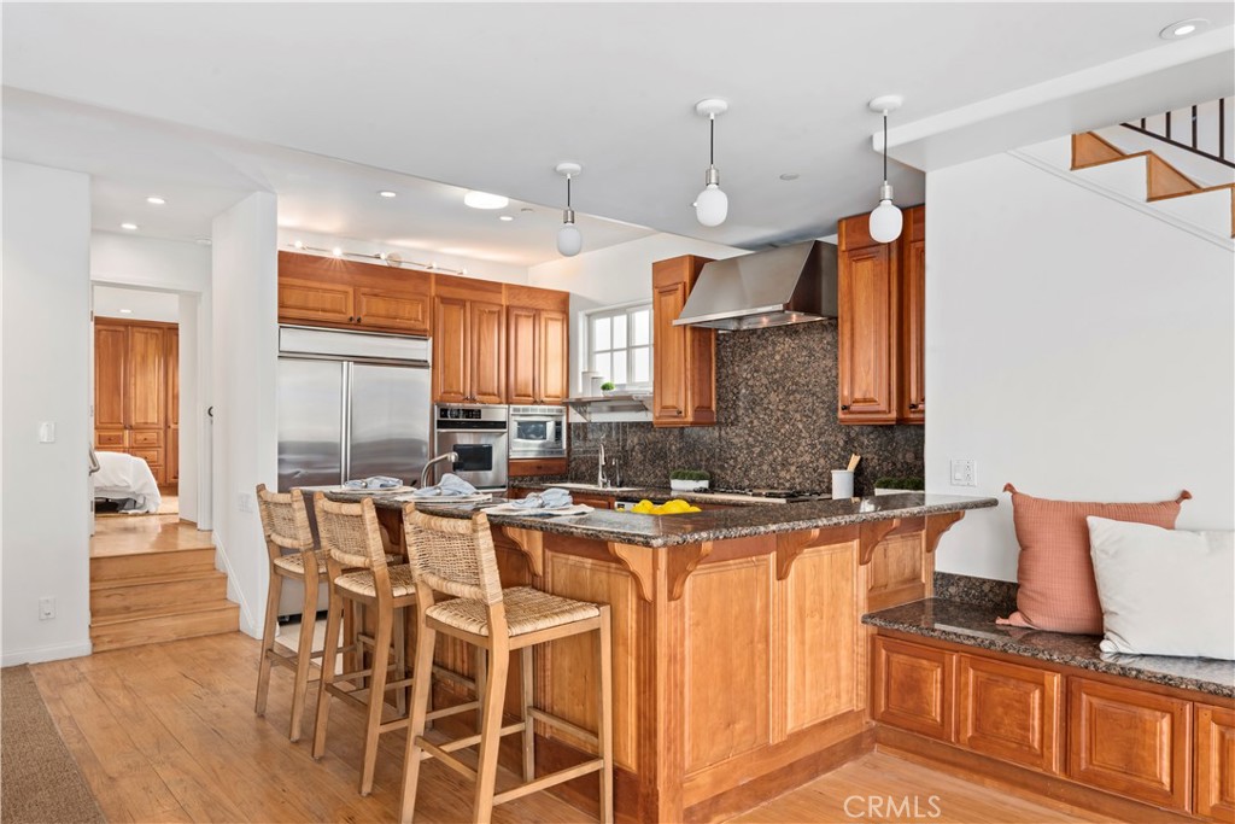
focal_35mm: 24
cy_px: 412
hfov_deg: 73.7
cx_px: 618
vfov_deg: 53.1
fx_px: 823
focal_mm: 24
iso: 400
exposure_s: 1
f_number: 11
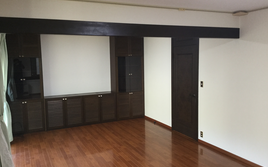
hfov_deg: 58.1
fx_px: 241
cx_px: 134
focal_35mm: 33
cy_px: 83
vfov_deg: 38.3
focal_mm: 3.3
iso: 80
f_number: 2.4
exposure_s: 1/30
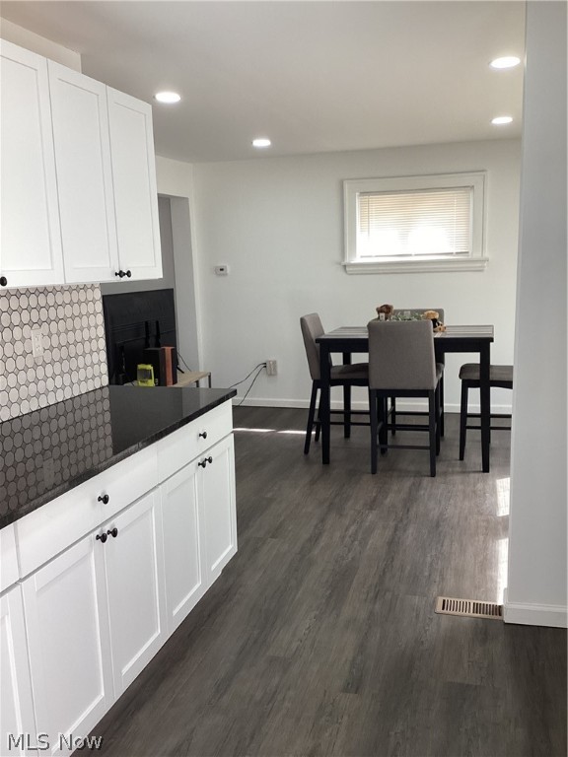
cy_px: 378
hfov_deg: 45.4
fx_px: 678
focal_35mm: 31
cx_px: 284
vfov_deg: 58.4
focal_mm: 3.3
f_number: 2.4
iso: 80
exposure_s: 1/60
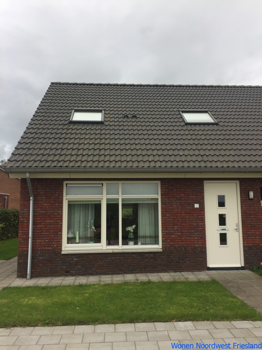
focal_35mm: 29
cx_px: 131
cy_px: 175
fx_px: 293
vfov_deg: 61.7
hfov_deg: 48.2
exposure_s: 1/344
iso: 32
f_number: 2.2
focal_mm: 4.15
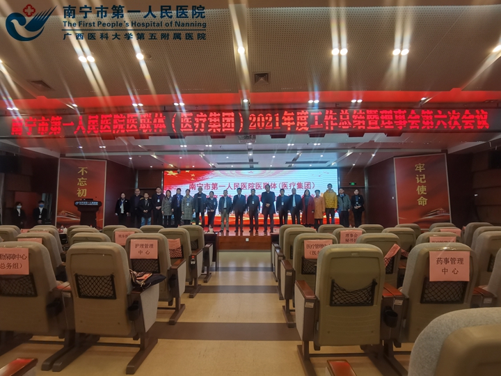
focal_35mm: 16
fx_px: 232
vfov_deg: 78.1
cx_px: 250
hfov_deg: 94.5
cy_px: 188
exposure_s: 1/100
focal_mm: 2.26
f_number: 2.2
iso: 200
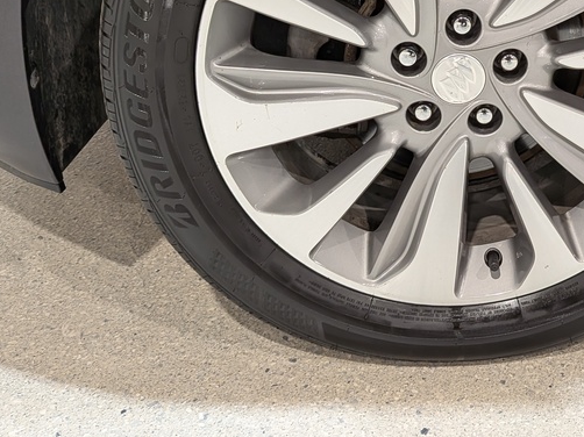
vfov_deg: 27.9
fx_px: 826
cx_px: 439
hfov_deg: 37.9
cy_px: 2
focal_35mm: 49
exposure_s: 1/25
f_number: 1.7
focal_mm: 4.53
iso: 42
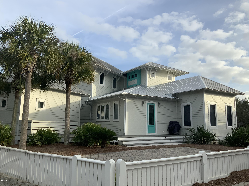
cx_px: 124
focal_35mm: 29
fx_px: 209
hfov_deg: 61.7
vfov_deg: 48.2
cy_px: 93
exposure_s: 1/1377
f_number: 1.8
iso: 16
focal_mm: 3
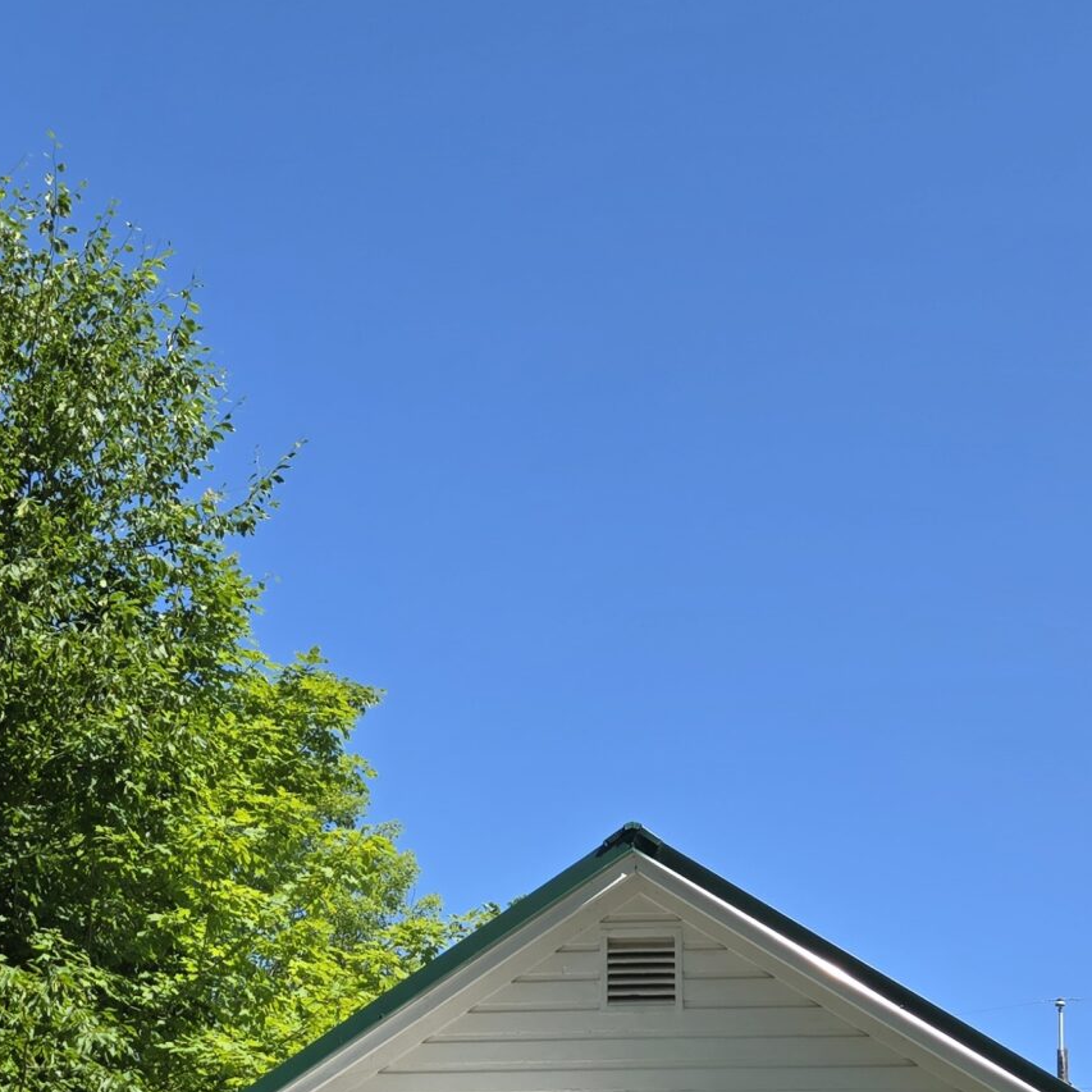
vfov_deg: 27.3
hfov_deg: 28.1
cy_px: 955
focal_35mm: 61
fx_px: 2177
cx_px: 419
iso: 25
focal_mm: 5.4
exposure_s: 1/1258
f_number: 1.8
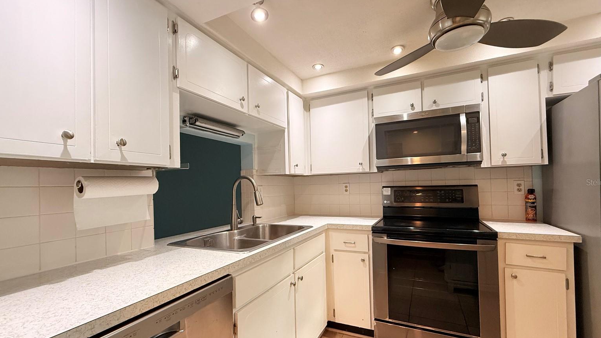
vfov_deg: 67.0
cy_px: 182
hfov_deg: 99.3
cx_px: 308
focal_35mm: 16
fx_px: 255
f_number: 2.2
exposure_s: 1/120
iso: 250
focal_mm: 2.22
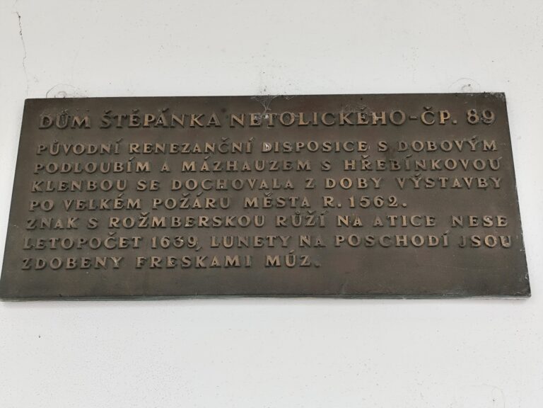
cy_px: 204
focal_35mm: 46
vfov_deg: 31.5
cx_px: 272
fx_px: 722
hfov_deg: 41.2
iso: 64
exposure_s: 1/100
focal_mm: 6.19
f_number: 1.65
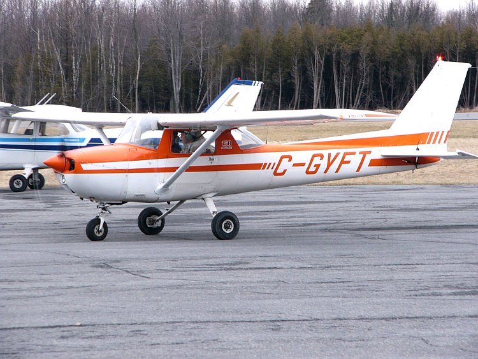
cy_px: 180
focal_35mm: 196
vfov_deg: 7.6
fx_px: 2707
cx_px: 239
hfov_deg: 10.1
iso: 50
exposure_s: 1/80
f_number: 4
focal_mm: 25.8
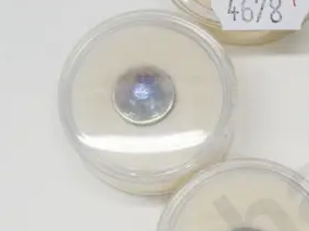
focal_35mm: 432
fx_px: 3856
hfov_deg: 4.6
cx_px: 446
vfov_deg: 3.4
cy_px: 94
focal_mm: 60
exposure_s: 1/200
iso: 1600
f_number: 5
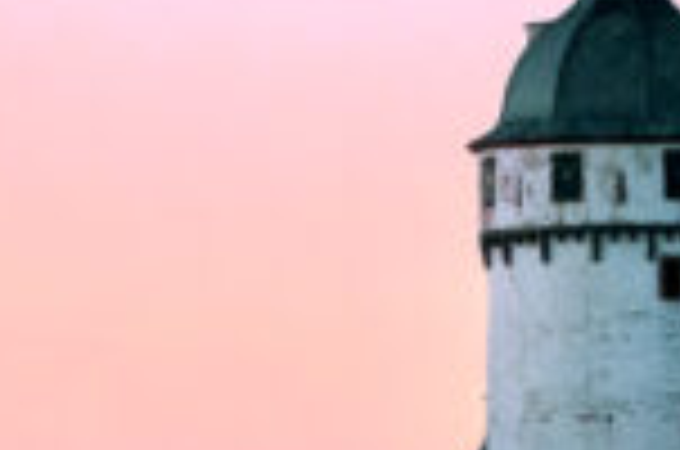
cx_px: 685
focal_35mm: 677
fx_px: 12761
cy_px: 328
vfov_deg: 2.0
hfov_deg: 3.1
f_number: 4
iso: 800
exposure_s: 1/125
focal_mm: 62.39
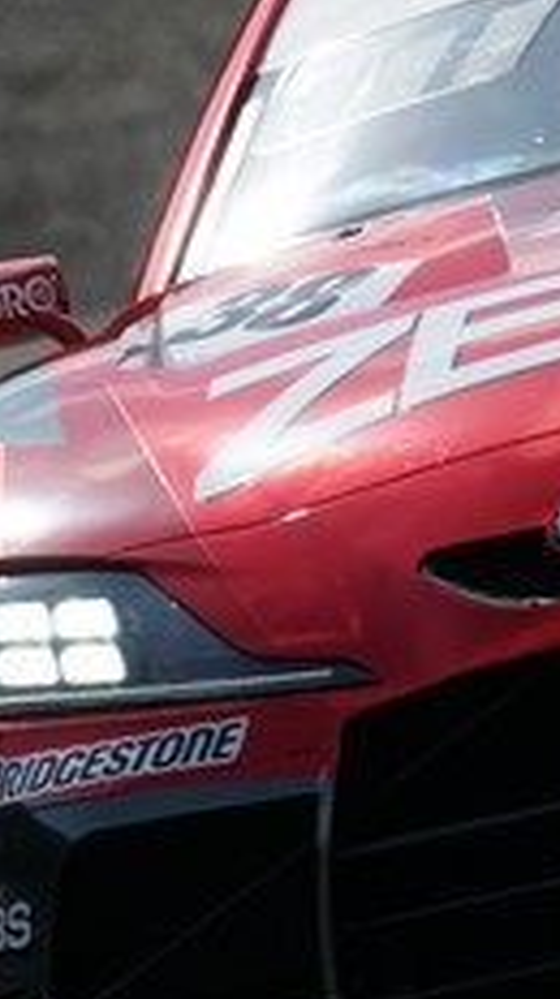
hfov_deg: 0.8
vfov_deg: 1.3
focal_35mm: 1613
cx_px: 784
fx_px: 42705
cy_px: 194
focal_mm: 496
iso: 200
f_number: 10
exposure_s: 1/640
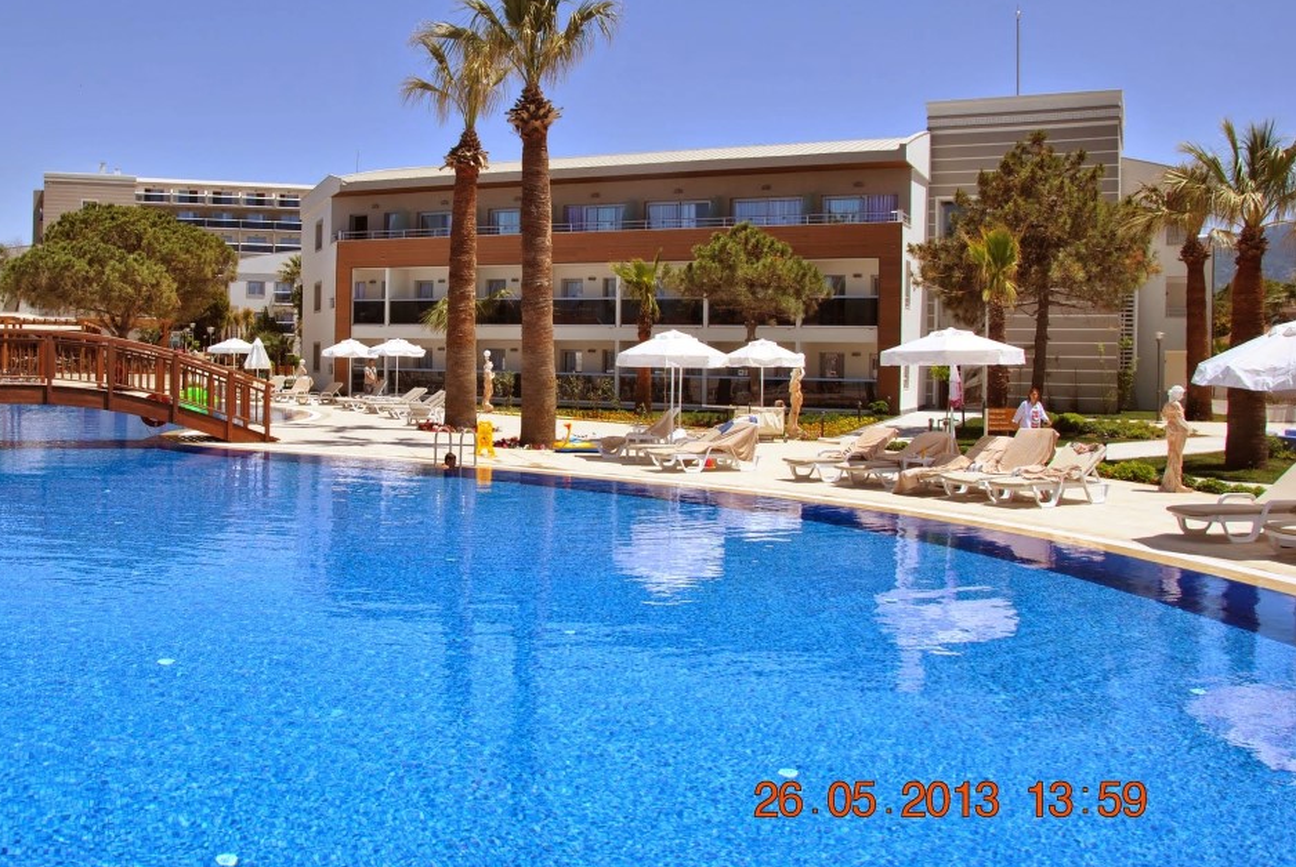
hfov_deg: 56.6
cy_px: 349
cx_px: 505
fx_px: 1189
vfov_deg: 39.9
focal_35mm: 33
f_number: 9
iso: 100
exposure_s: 1/320
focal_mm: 18
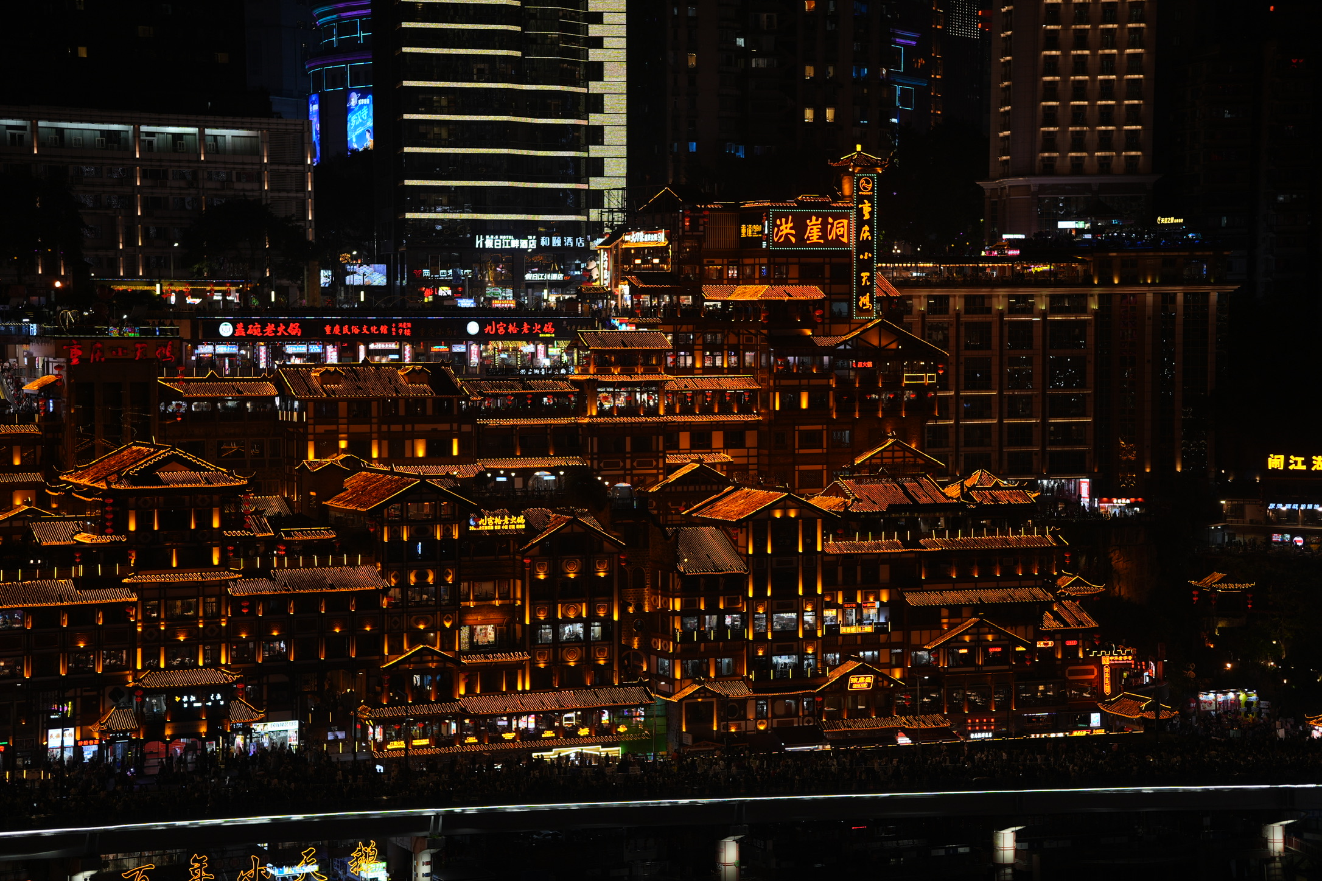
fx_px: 3084
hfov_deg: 24.2
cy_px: 440
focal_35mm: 84
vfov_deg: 16.3
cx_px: 661
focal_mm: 56
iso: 100
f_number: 1.4
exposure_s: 1/200
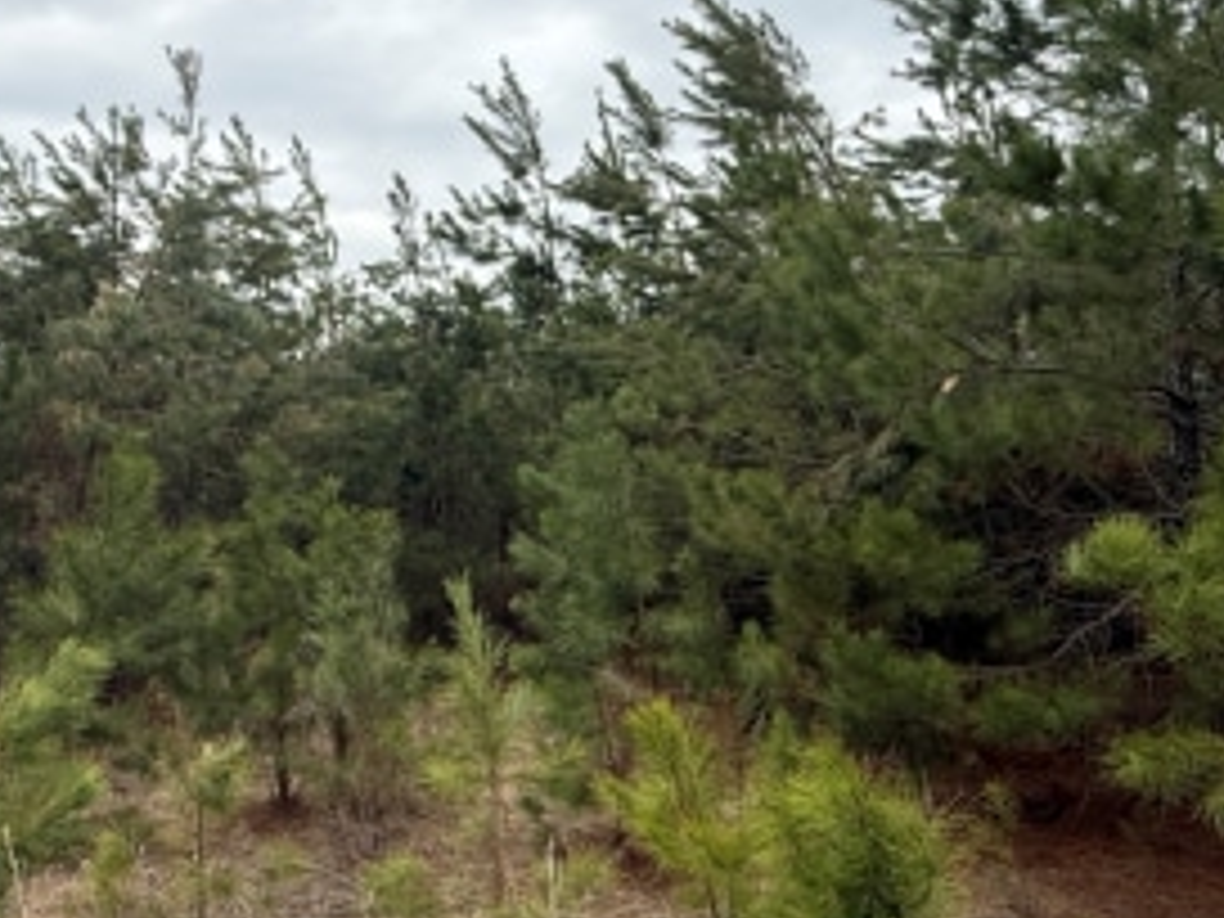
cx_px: 508
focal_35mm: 33
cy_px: 400
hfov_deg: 55.1
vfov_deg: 42.9
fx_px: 1167
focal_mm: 2.22
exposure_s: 1/734
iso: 50
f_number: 2.2
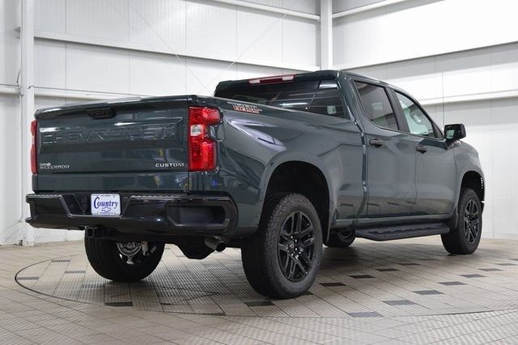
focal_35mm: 51
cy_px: 172
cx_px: 259
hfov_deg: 38.9
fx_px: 734
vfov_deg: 26.5
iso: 1600
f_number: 5
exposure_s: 1/60
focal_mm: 34
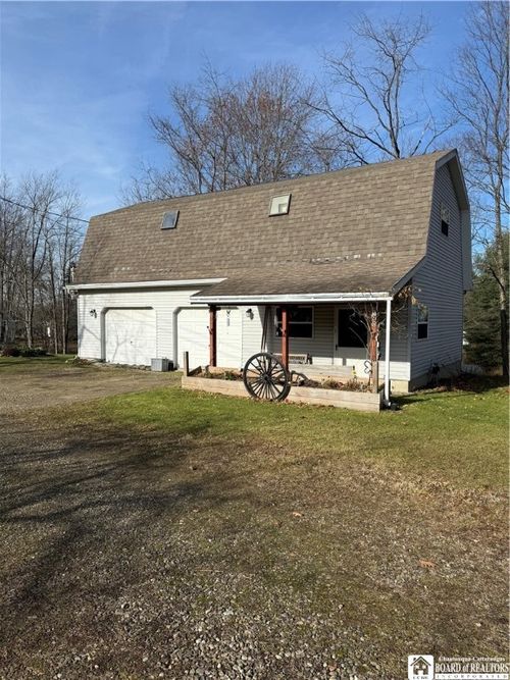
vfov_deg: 71.6
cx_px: 255
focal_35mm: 24
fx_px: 472
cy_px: 340
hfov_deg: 56.8
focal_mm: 6.76
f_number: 1.78
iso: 80
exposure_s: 1/4673
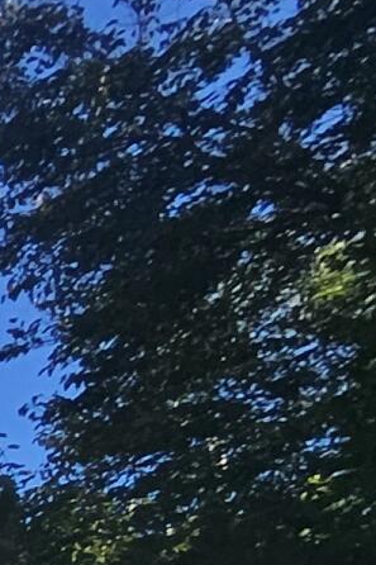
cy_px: 1148
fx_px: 1427
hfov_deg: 7.3
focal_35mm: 91
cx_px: -1291
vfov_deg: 16.6
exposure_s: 1/1076
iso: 32
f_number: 2.2
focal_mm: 1.74
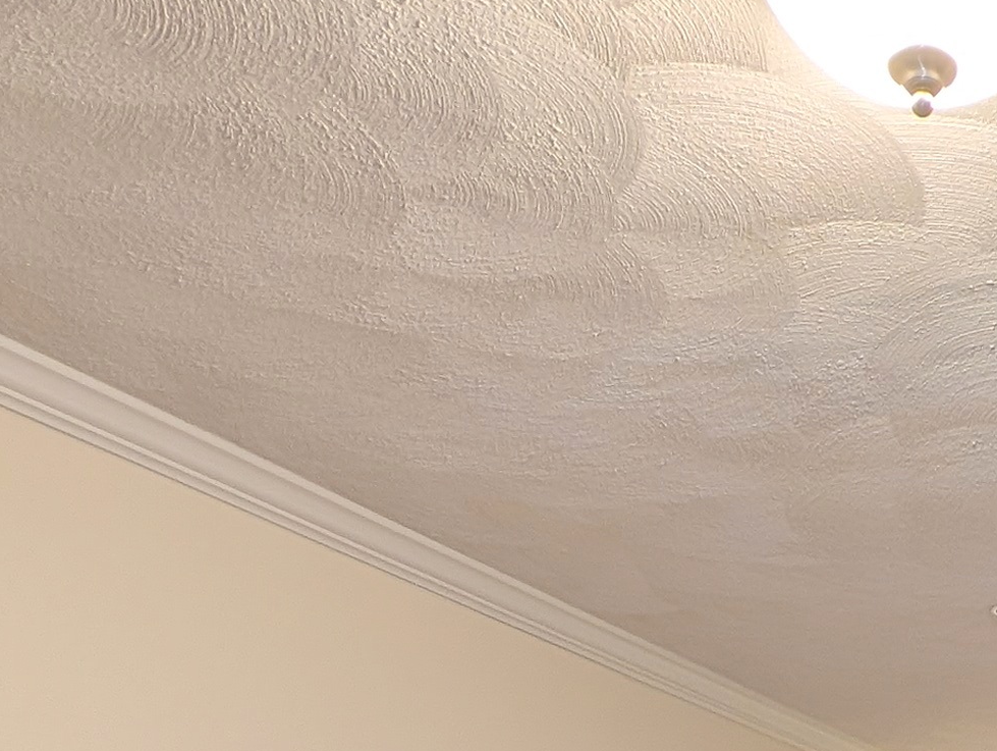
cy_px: 1083
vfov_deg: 23.9
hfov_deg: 34.2
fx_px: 1442
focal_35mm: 50
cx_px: 1031
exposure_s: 1/24
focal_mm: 2.23
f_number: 1.95
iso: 47
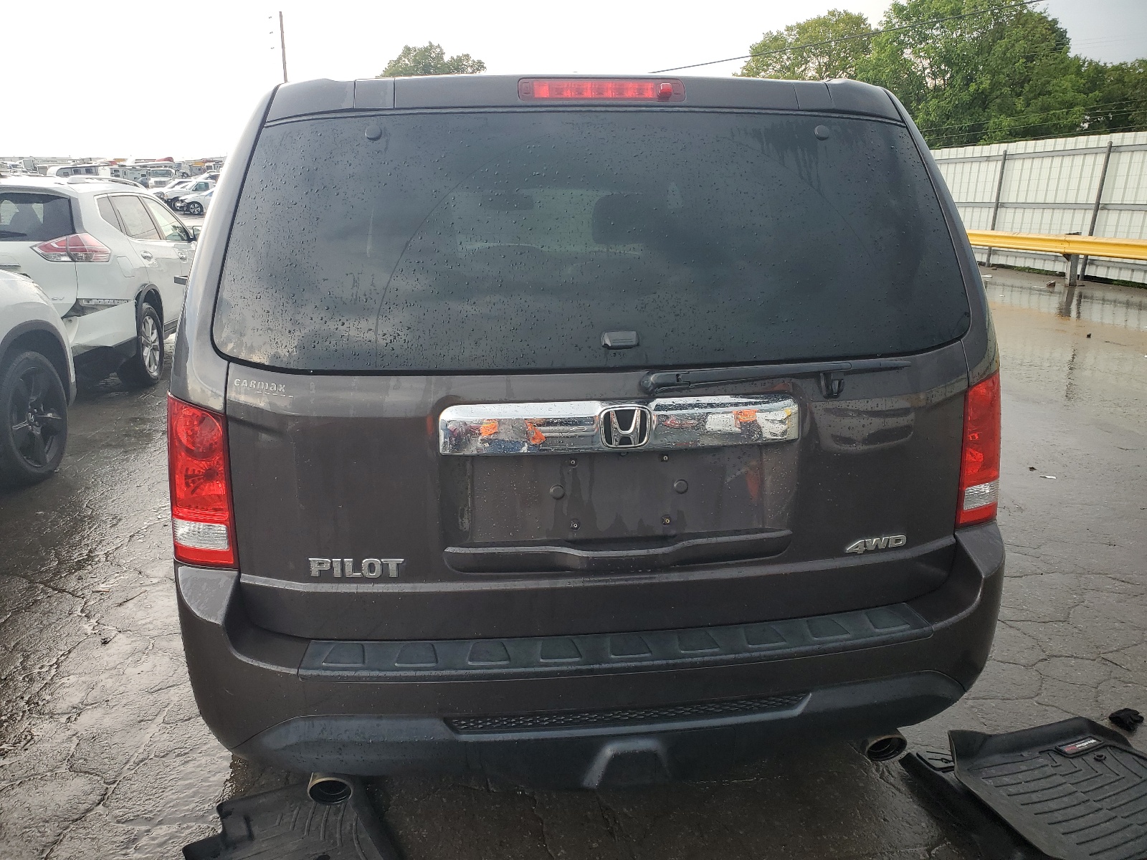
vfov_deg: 53.1
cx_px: 574
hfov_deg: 67.3
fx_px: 862
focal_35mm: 26
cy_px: 430
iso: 50
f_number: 1.5
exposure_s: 1/250
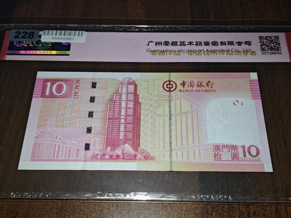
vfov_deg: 29.1
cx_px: 146
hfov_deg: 38.2
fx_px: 420
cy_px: 109
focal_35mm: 50
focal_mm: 5.85
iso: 160
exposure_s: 1/100
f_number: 1.63
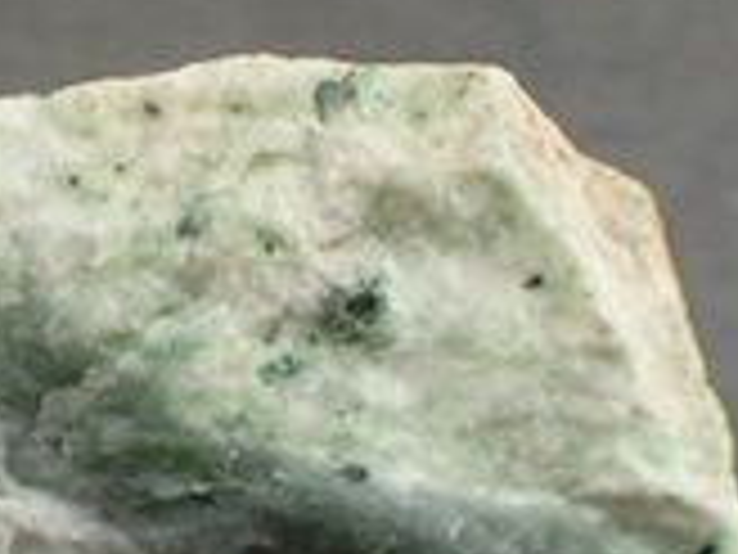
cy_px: 473
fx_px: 2494
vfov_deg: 12.6
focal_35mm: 117
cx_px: -108
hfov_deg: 16.3
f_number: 2.3
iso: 100
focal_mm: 5.5
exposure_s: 1/160
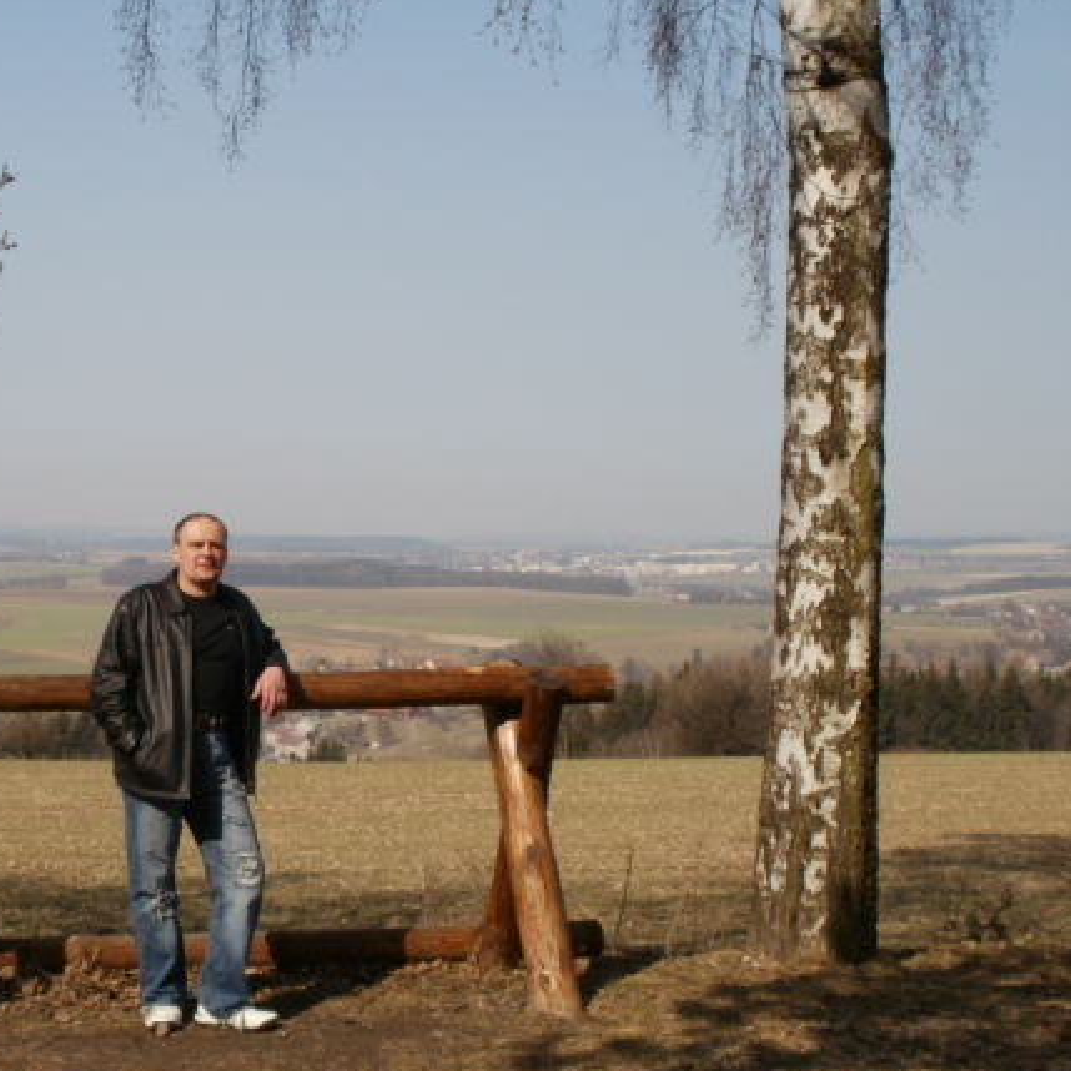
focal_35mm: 58
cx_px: 282
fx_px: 2030
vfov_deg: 29.5
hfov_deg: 29.1
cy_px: 569
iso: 100
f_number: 4
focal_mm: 7.7
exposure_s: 1/1250
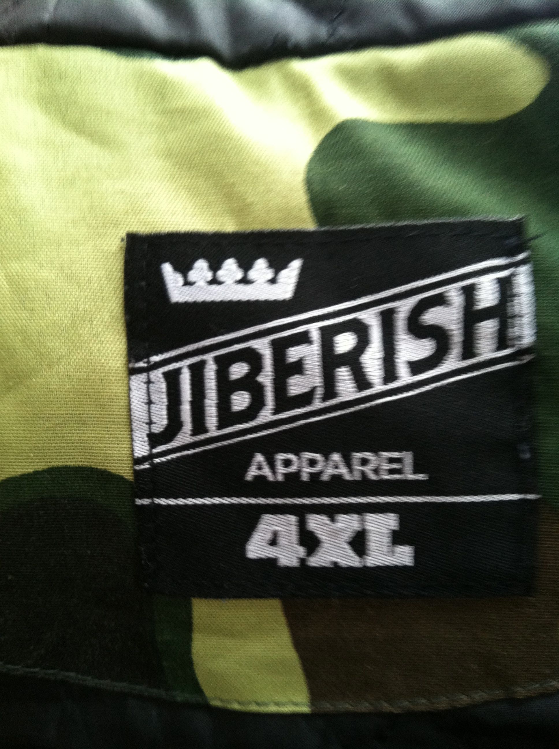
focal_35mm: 35
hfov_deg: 40.6
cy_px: 374
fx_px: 756
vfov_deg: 52.7
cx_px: 280
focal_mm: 3.85
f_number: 2.8
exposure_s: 1/15
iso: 160
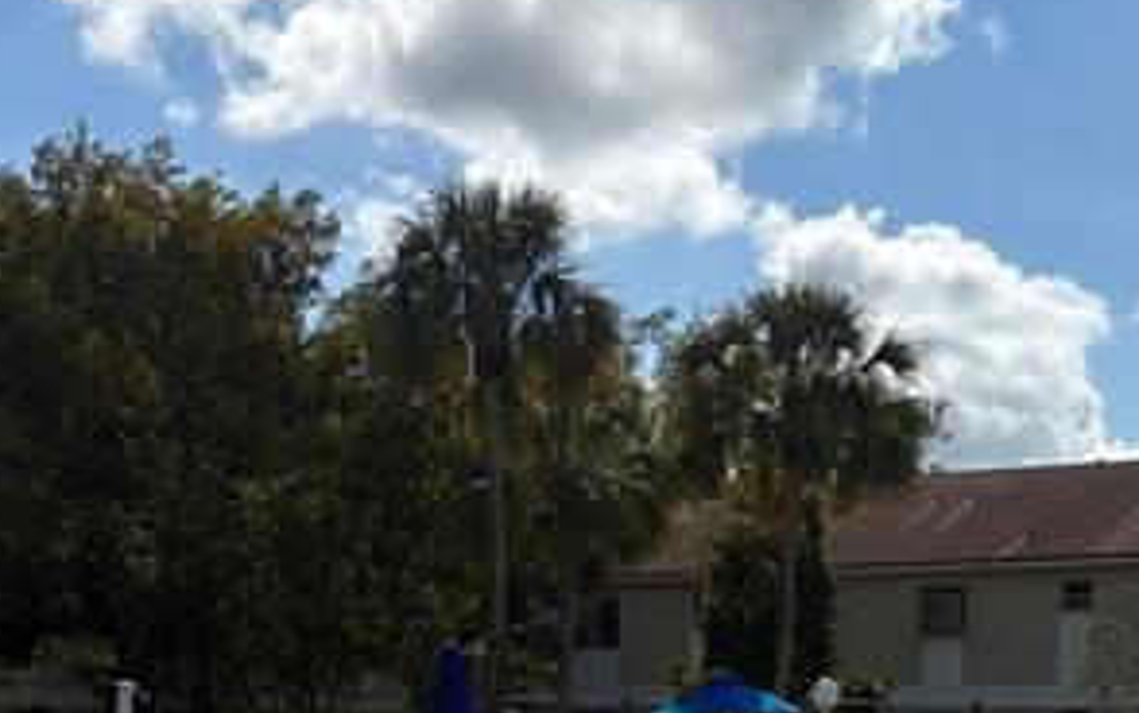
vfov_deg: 16.7
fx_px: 2329
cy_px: 856
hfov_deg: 27.5
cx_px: 589
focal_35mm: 75
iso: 50
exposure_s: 1/10101
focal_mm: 5.96
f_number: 1.6
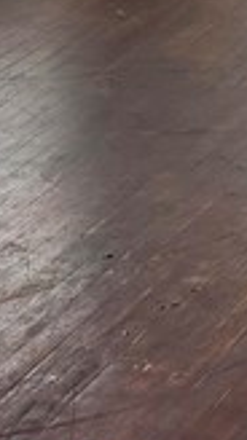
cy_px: -512
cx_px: 405
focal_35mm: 177
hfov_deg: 6.7
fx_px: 2065
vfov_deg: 10.8
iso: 40
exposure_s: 1/121
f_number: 1.6
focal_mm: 5.96
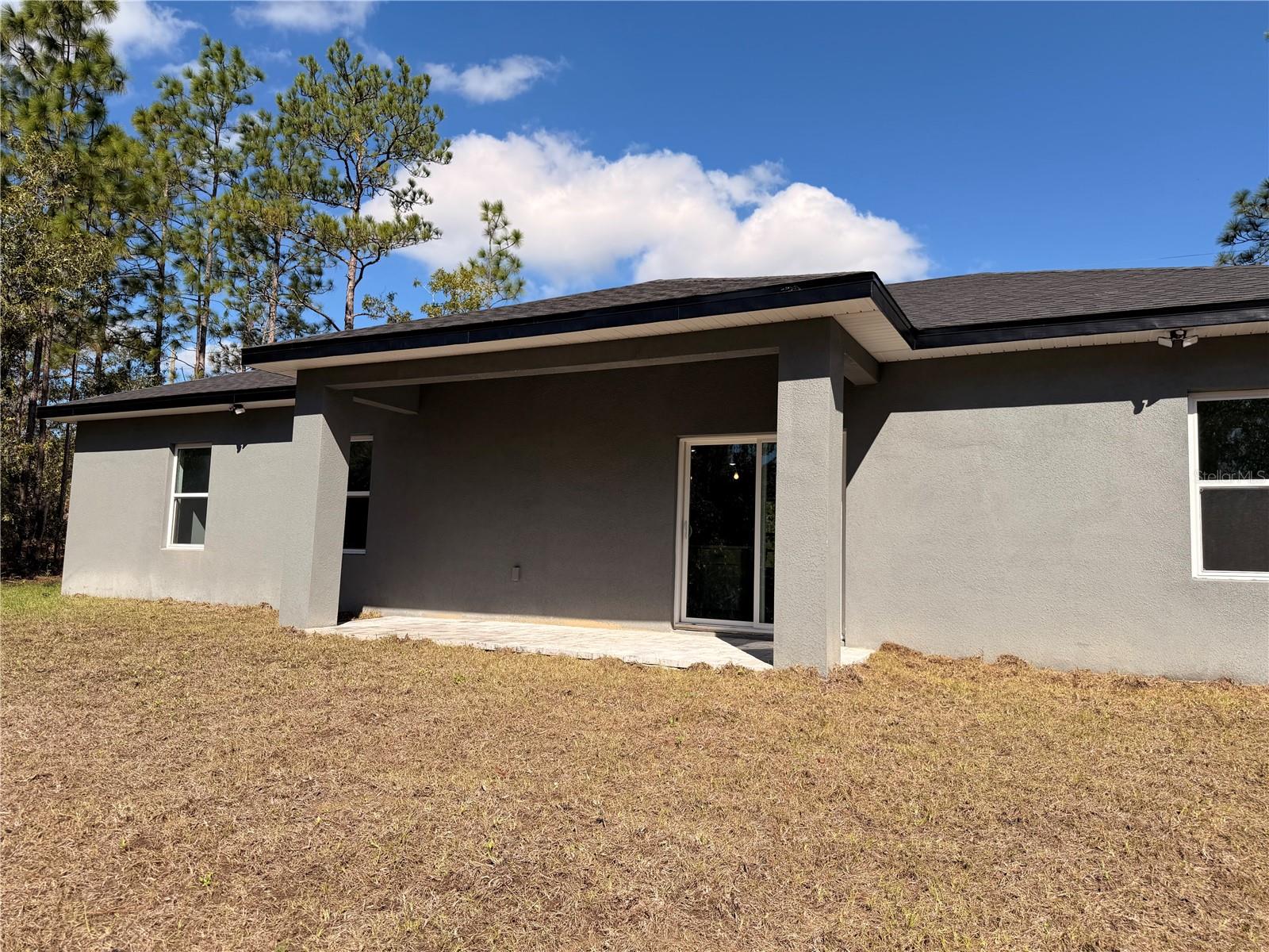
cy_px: 476
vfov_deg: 56.8
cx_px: 634
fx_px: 880
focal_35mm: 24
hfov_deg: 71.6
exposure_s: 1/5319
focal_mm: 6.76
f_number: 1.78
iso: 80
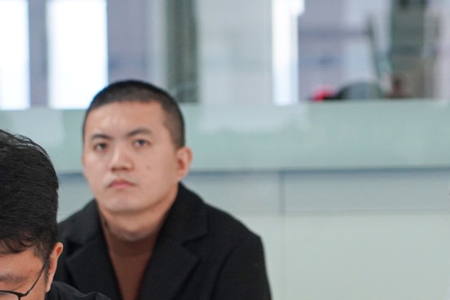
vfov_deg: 5.0
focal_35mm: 274
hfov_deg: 7.5
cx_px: 503
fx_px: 3426
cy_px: 230
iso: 1600
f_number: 4
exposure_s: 1/160
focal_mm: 105
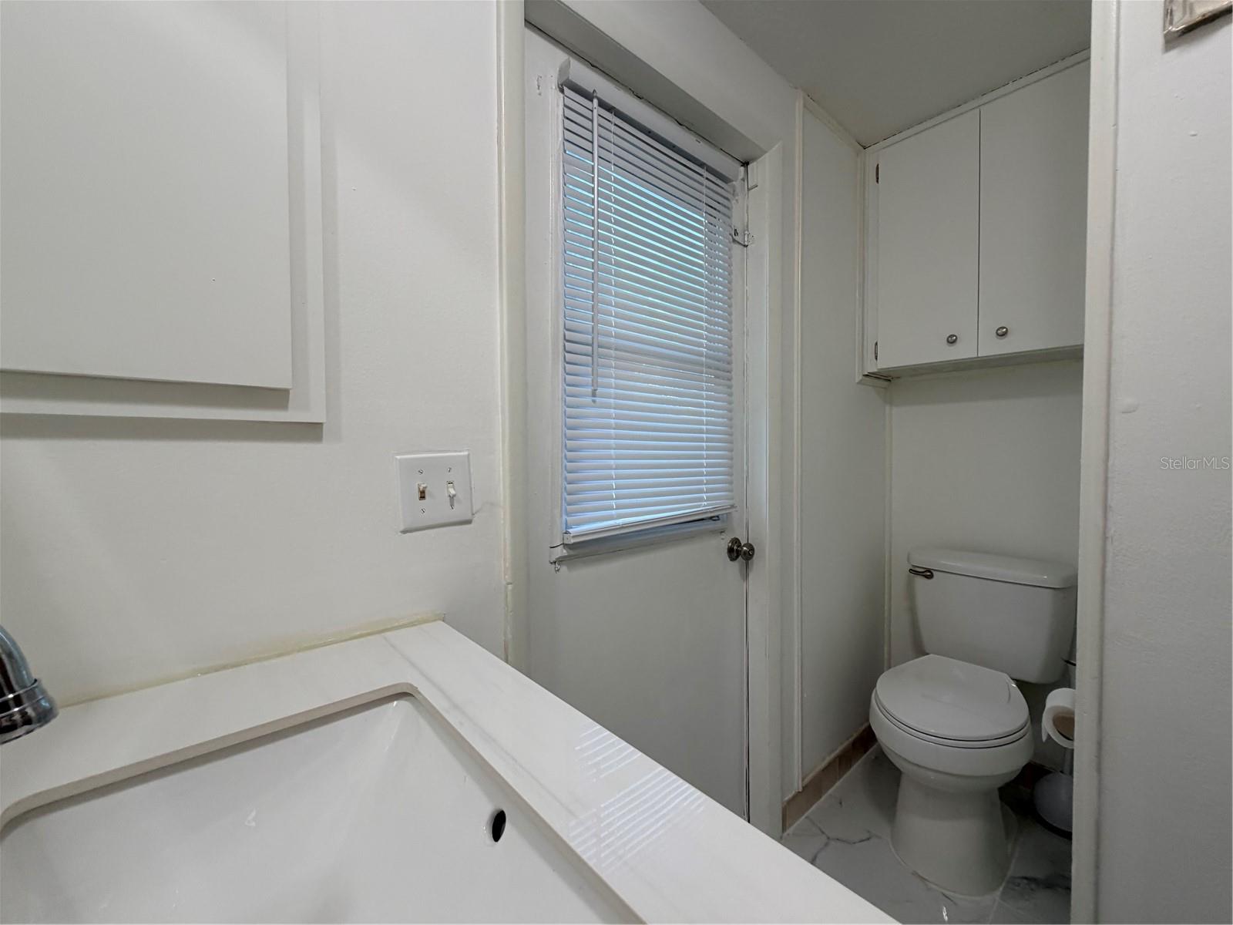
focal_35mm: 14
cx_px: 616
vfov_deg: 85.7
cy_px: 462
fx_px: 499
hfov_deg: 102.1
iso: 160
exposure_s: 1/120
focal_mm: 2.22
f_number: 2.2
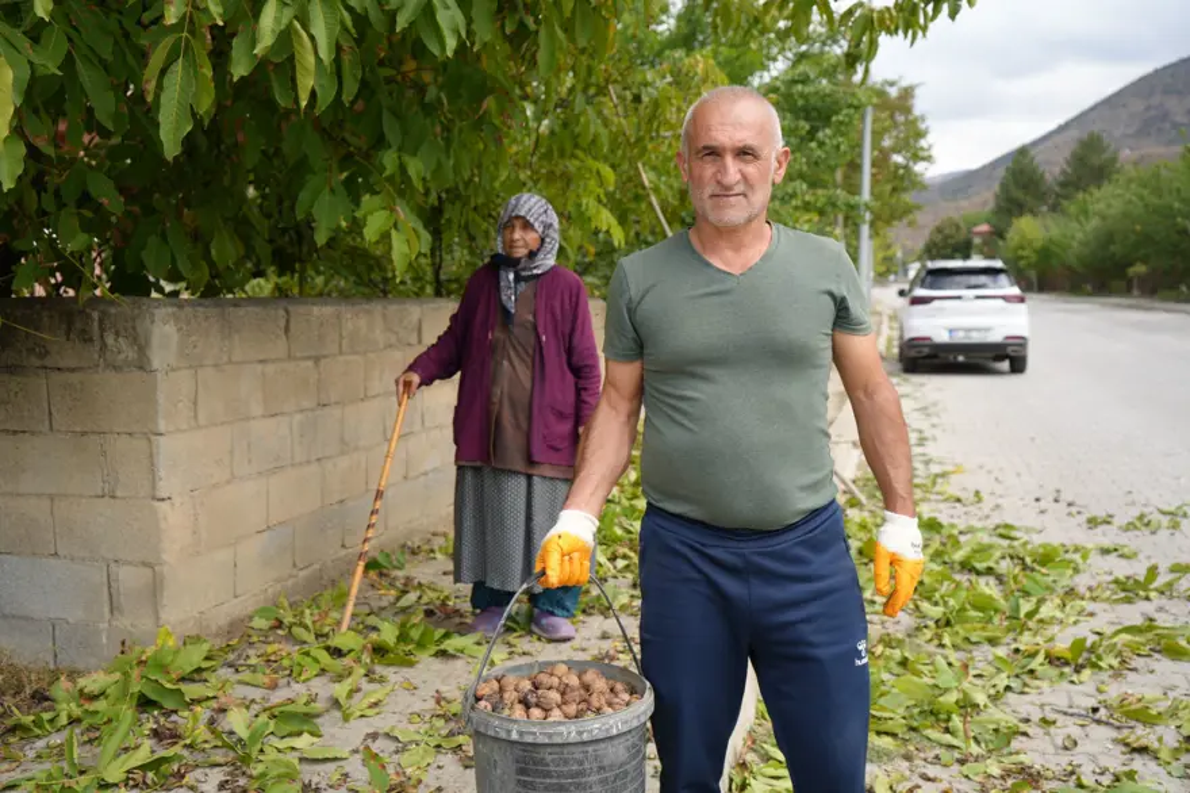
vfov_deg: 35.9
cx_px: 595
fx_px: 1223
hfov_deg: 51.9
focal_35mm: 37
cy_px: 396
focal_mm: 37
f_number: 4.5
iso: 100
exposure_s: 1/250
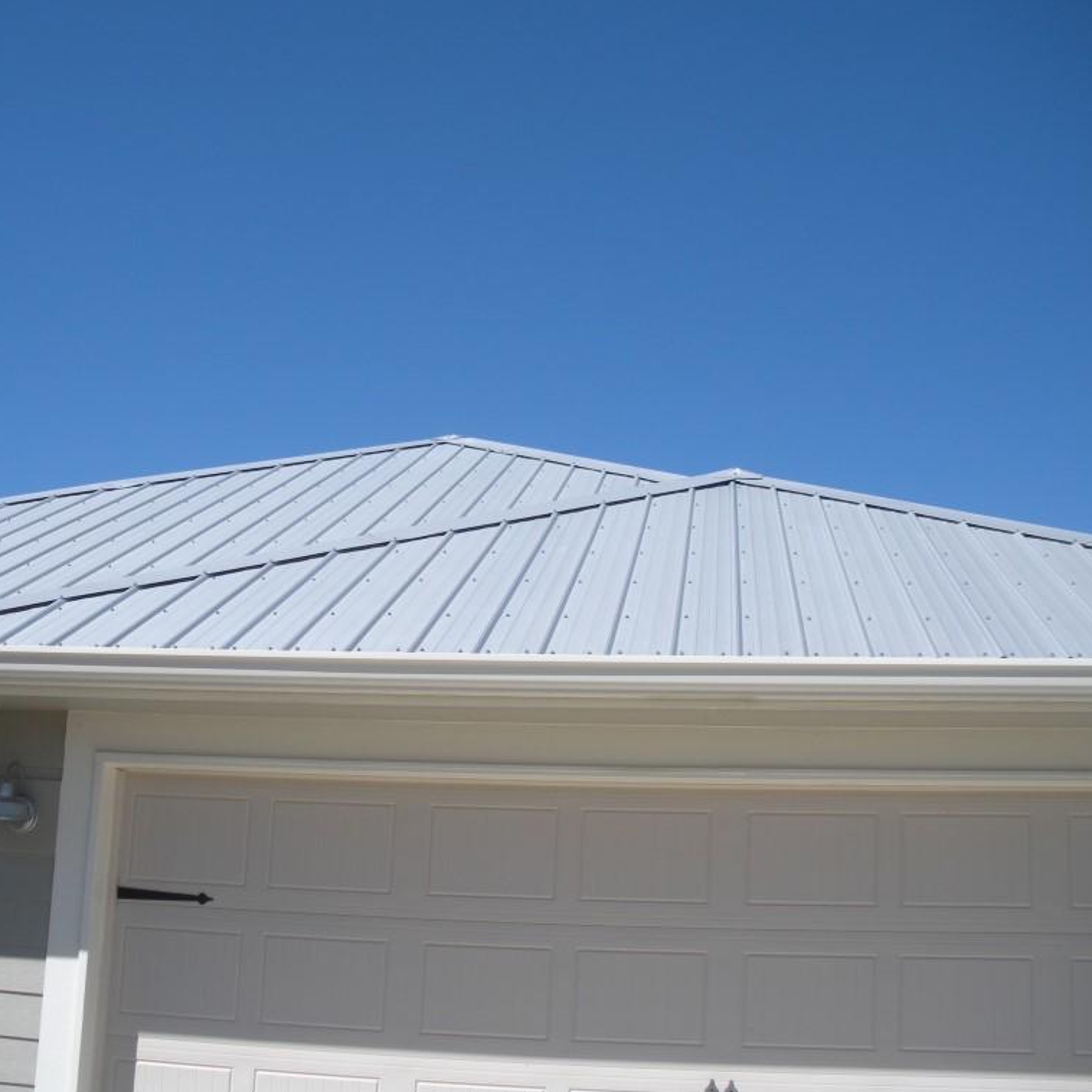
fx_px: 1535
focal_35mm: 43
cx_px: 500
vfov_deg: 39.2
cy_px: 549
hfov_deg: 39.1
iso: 64
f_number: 3.5
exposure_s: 1/750
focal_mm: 6.3
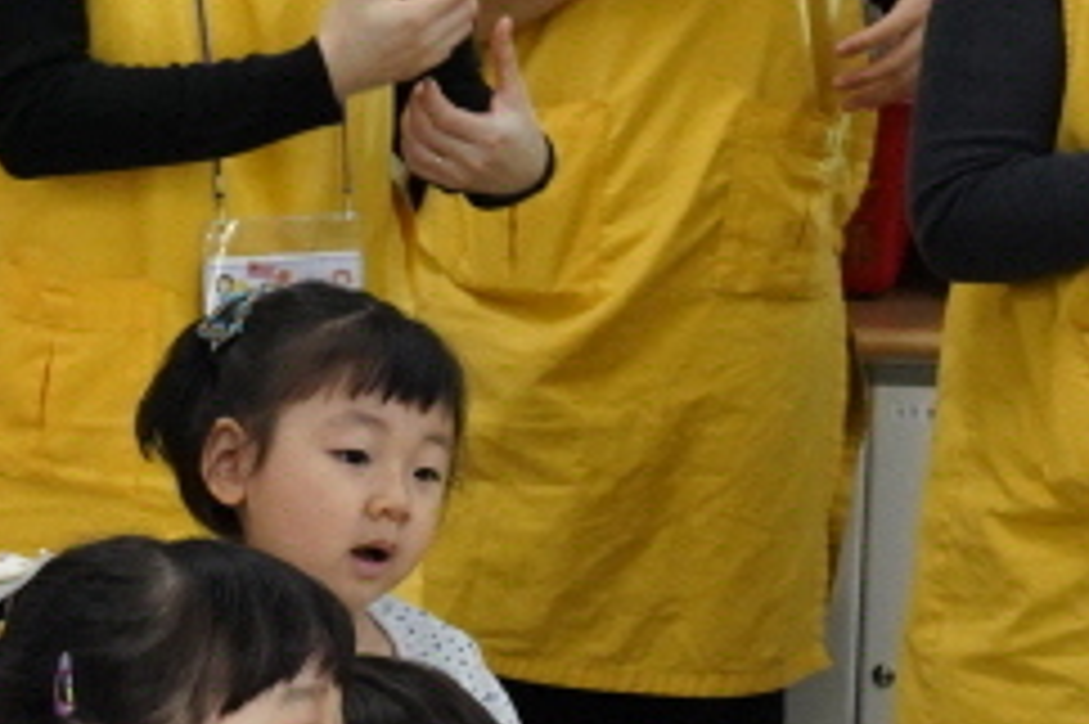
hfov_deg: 9.0
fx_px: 6892
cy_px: 1156
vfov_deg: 5.9
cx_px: 536
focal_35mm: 228
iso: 2500
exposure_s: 1/125
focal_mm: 46
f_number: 7.1
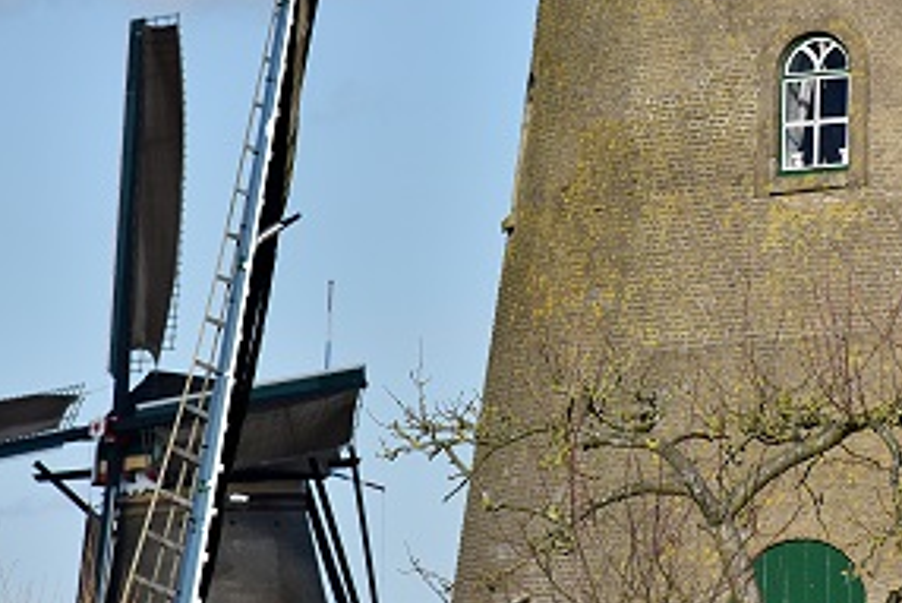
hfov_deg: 4.7
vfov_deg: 3.1
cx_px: 665
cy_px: 253
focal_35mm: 440
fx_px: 11030
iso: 200
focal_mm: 140
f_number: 8
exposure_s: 1/1600
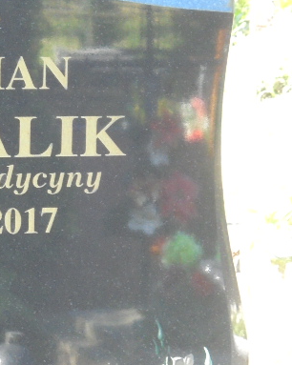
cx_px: -6
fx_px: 2151
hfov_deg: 7.7
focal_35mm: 199
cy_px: 184
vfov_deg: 9.7
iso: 500
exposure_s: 1/60
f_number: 5.6
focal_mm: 21.8
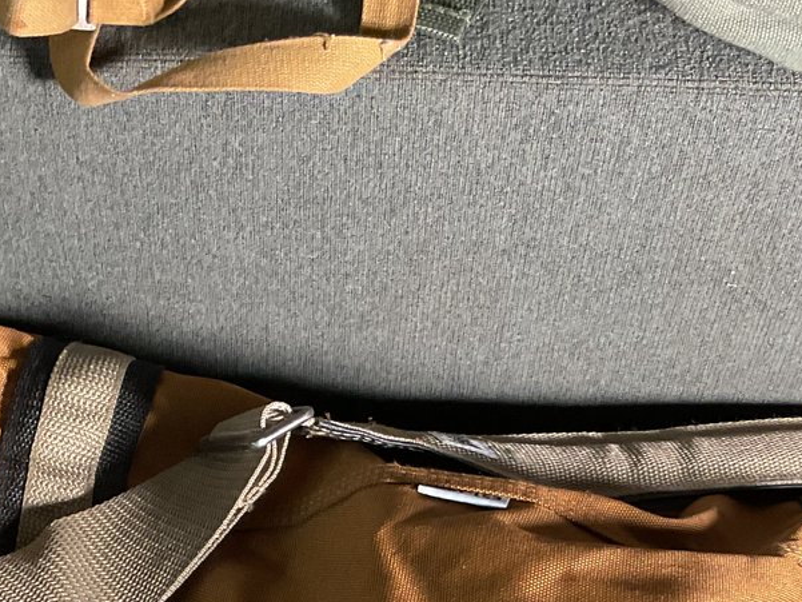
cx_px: 378
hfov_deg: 26.7
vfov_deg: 19.1
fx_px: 1692
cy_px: 708
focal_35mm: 73
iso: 160
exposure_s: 1/60
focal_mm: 3
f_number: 1.8
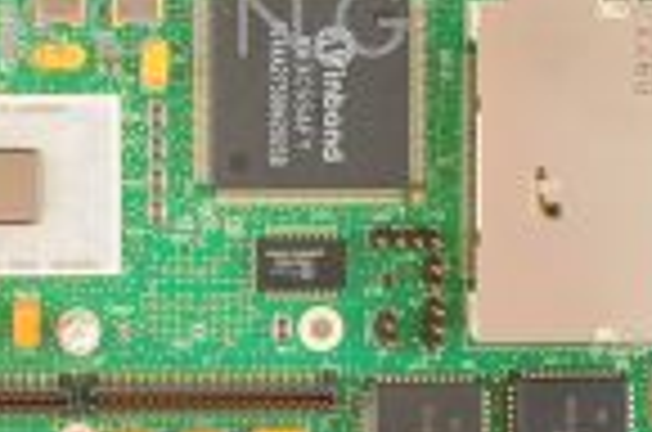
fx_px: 3741
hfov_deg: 9.9
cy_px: -52
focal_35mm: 207
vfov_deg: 6.6
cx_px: -40
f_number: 11
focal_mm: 50
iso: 1600
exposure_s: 1/160
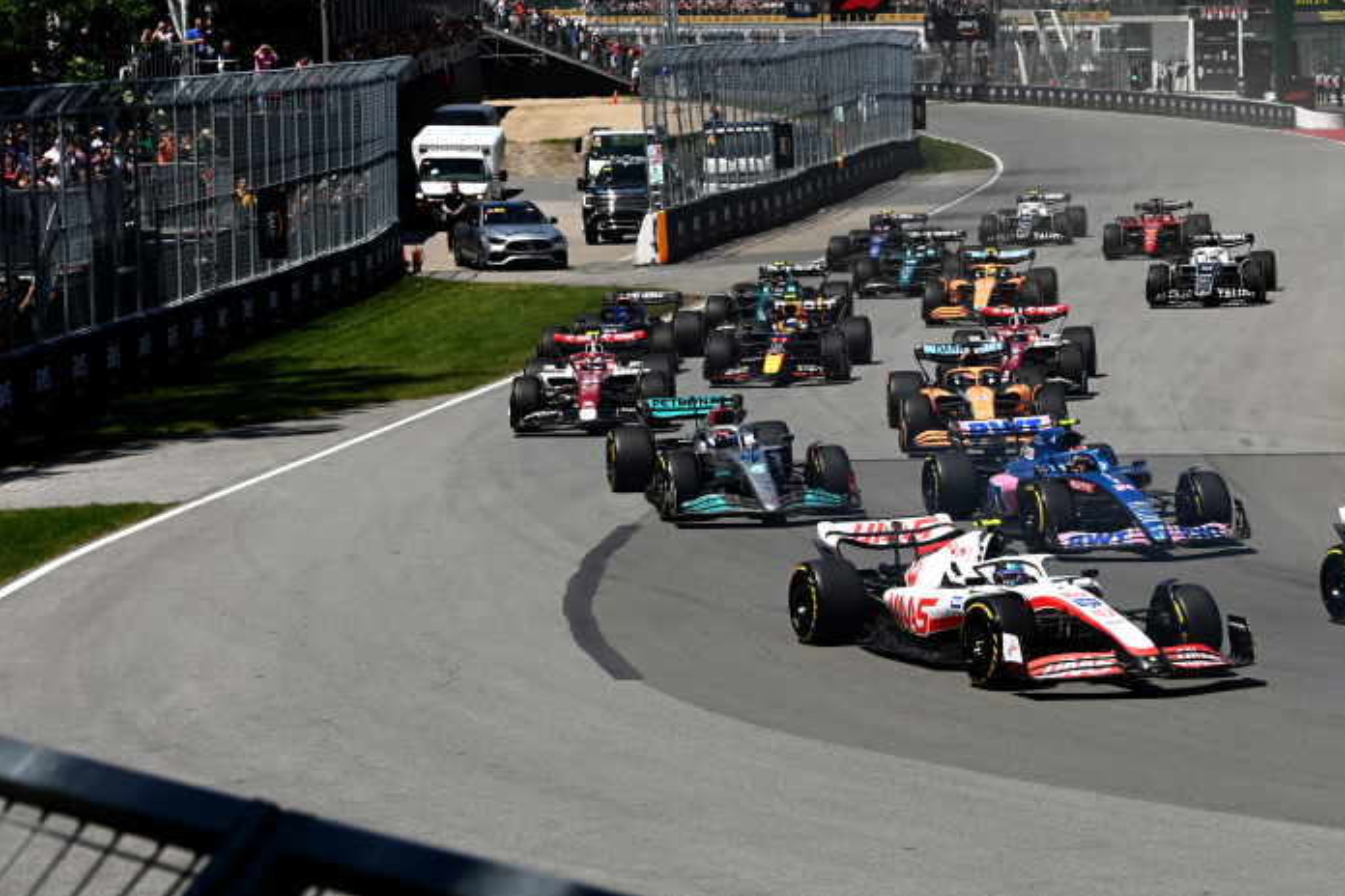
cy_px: 240
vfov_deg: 9.1
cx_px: 987
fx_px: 5604
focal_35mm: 150
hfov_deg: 13.6
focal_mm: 102
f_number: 9
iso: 400
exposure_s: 1/1600
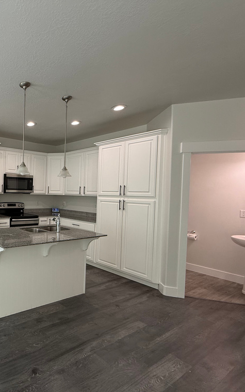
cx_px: -11
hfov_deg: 47.2
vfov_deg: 85.1
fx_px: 214
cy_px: 197
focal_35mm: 20
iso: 125
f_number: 2.2
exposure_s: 1/120
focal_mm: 2.22
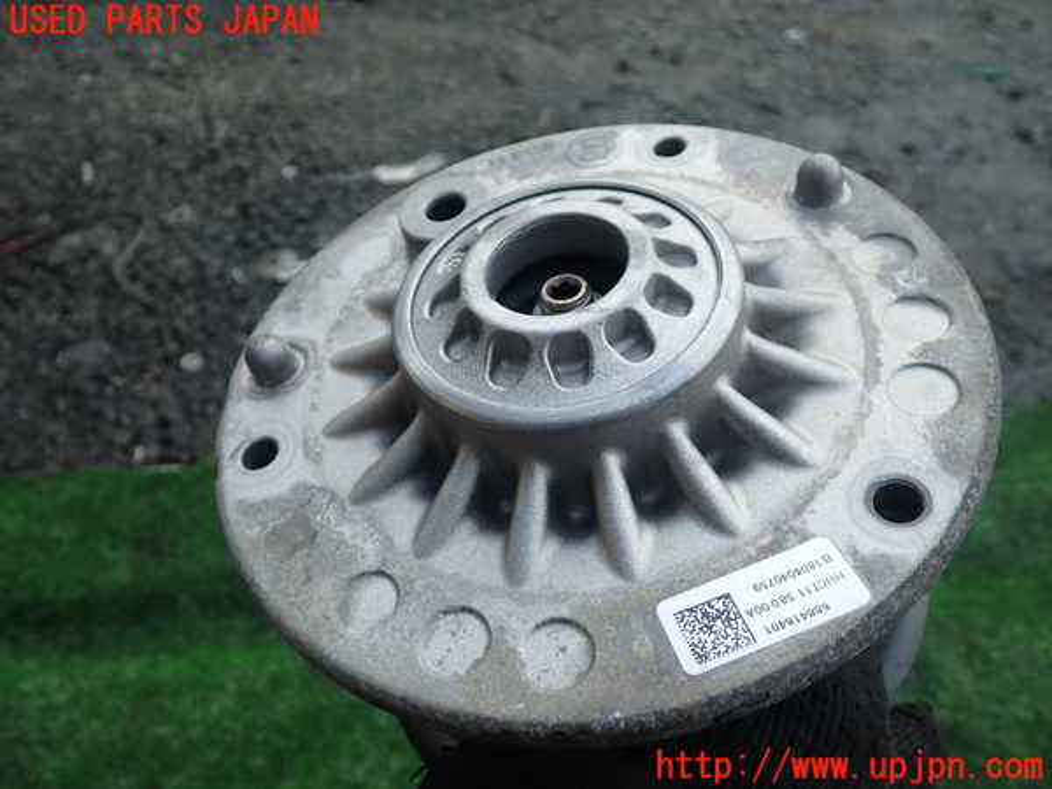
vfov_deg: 46.8
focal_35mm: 30
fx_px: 912
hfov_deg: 60.0
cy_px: 394
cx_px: 526
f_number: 2.3
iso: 100
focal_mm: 5.4
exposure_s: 1/100
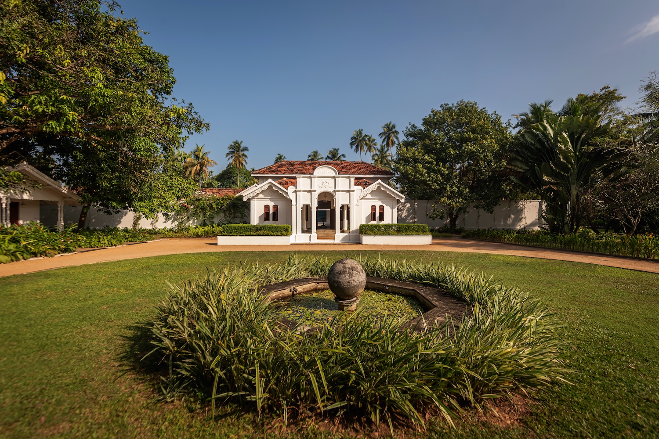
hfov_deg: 96.7
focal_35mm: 16
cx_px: 330
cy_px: 220
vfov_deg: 73.7
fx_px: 293
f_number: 8
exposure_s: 1/800
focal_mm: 16
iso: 200
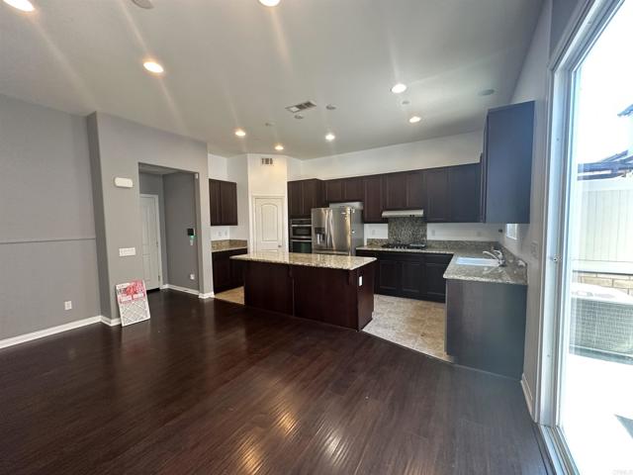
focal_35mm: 14
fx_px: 256
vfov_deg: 85.7
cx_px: 316
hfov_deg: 102.1
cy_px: 238
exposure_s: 1/91
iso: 320
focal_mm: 2.22
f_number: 2.2
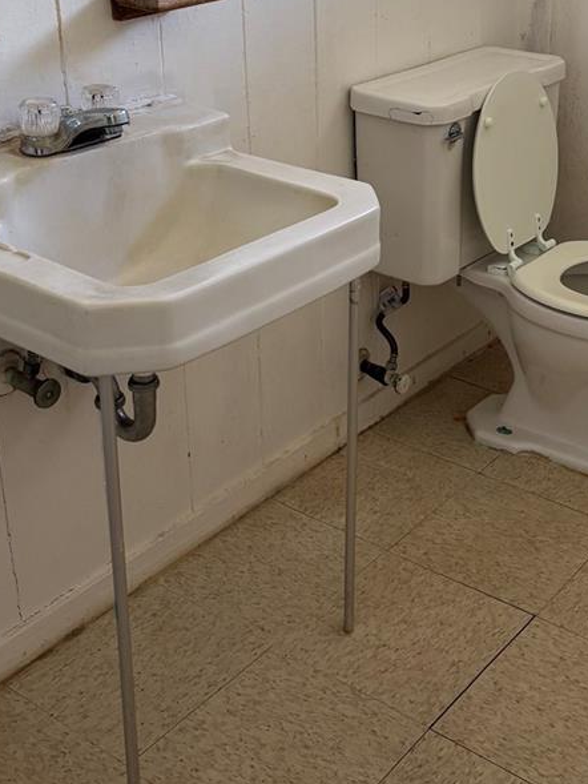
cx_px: 392
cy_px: 169
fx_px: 1200
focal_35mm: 53
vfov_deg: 35.1
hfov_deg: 27.4
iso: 125
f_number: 1.6
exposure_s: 1/121
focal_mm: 5.96
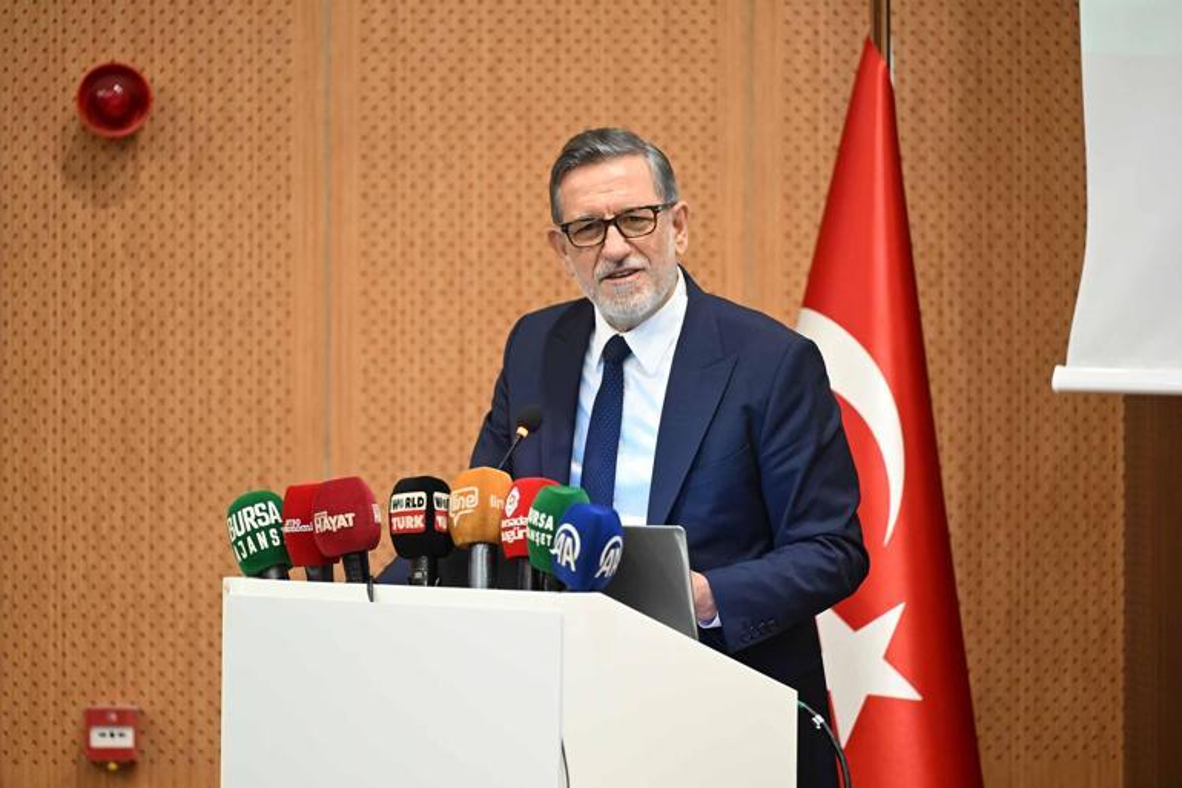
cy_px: 394
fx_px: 6237
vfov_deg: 7.2
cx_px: 591
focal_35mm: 190
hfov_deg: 10.8
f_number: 3.2
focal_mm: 190
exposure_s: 1/50
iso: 2000
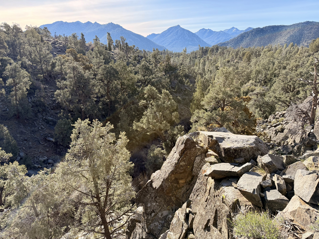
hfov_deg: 71.6
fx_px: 221
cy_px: 120
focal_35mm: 24
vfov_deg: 56.8
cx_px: 160
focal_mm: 6.76
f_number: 1.78
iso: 100
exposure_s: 1/1949
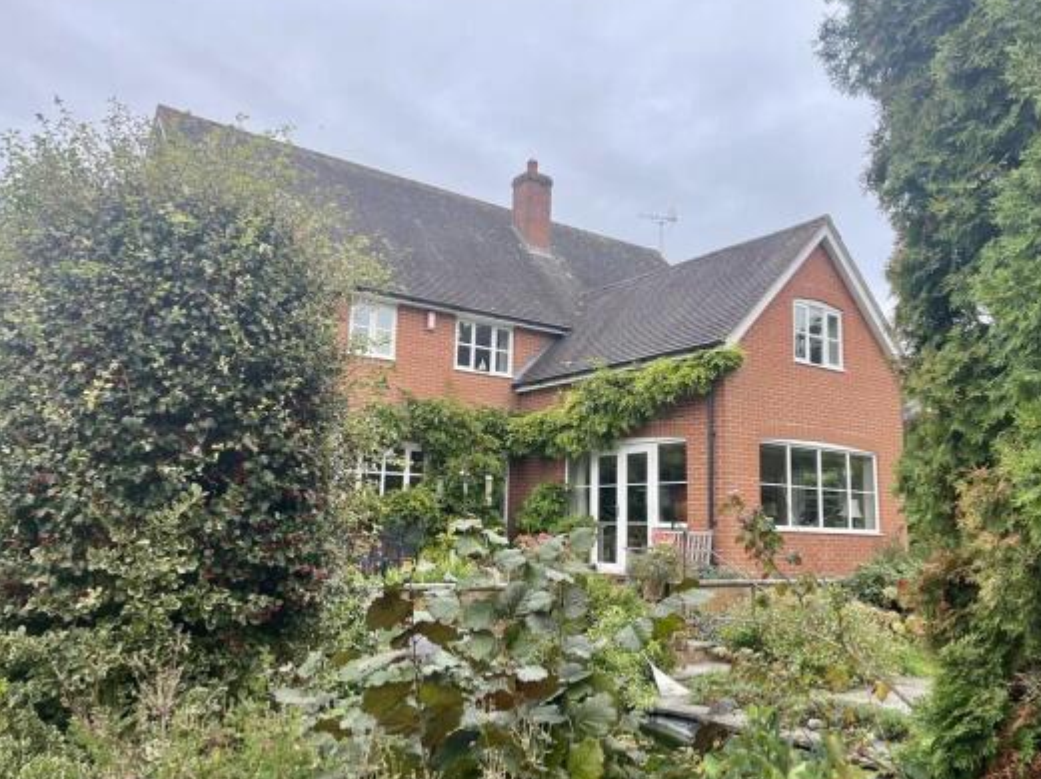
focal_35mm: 28
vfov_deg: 49.7
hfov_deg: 63.4
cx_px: 546
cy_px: 377
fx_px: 841
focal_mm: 5.1
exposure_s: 1/818
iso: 32
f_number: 1.6
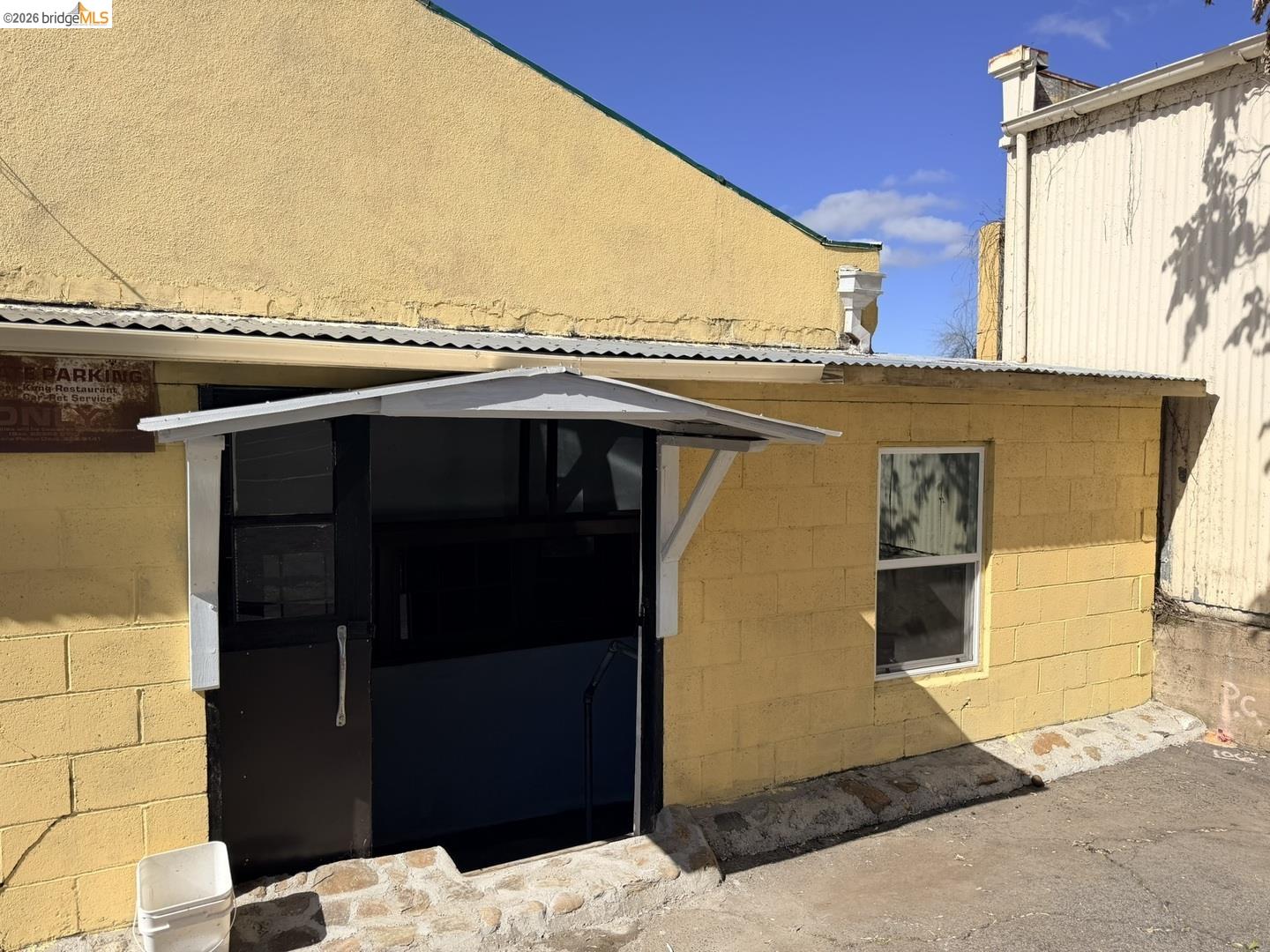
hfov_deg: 71.6
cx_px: 635
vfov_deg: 56.8
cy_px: 476
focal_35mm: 24
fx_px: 881
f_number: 1.78
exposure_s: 1/5714
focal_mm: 6.76
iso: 80
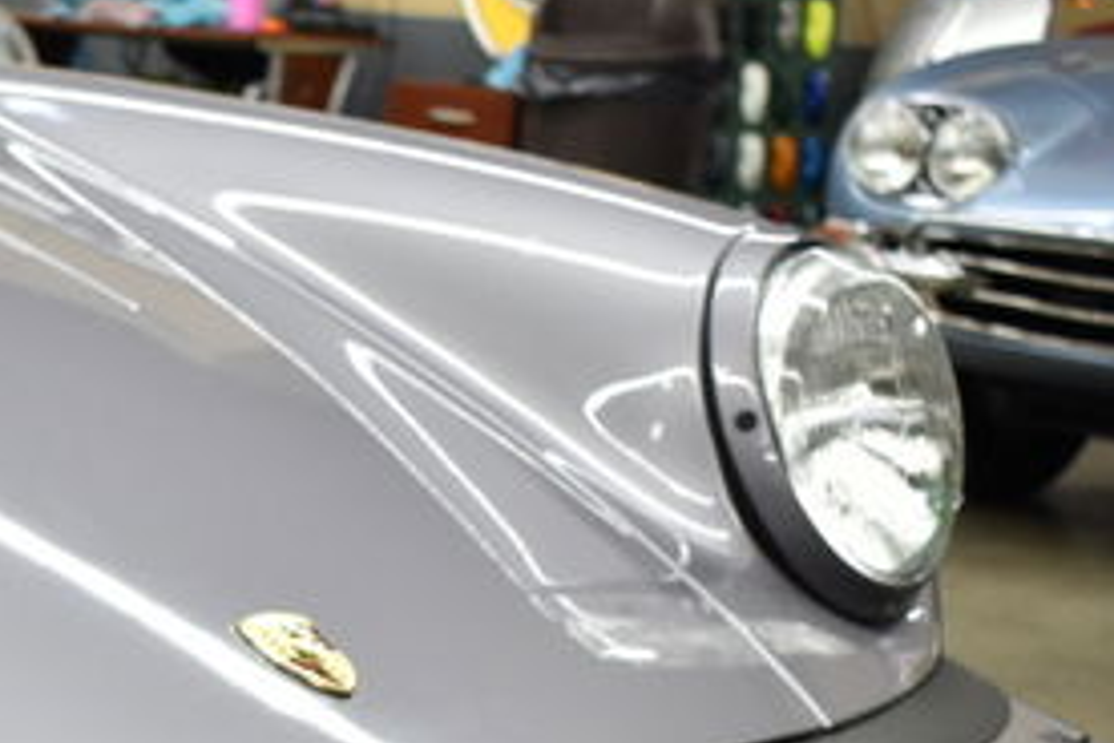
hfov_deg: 16.7
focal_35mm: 117
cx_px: -262
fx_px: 3620
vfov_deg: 11.4
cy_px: 977
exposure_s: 1/50
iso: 720
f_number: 4.2
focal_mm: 28
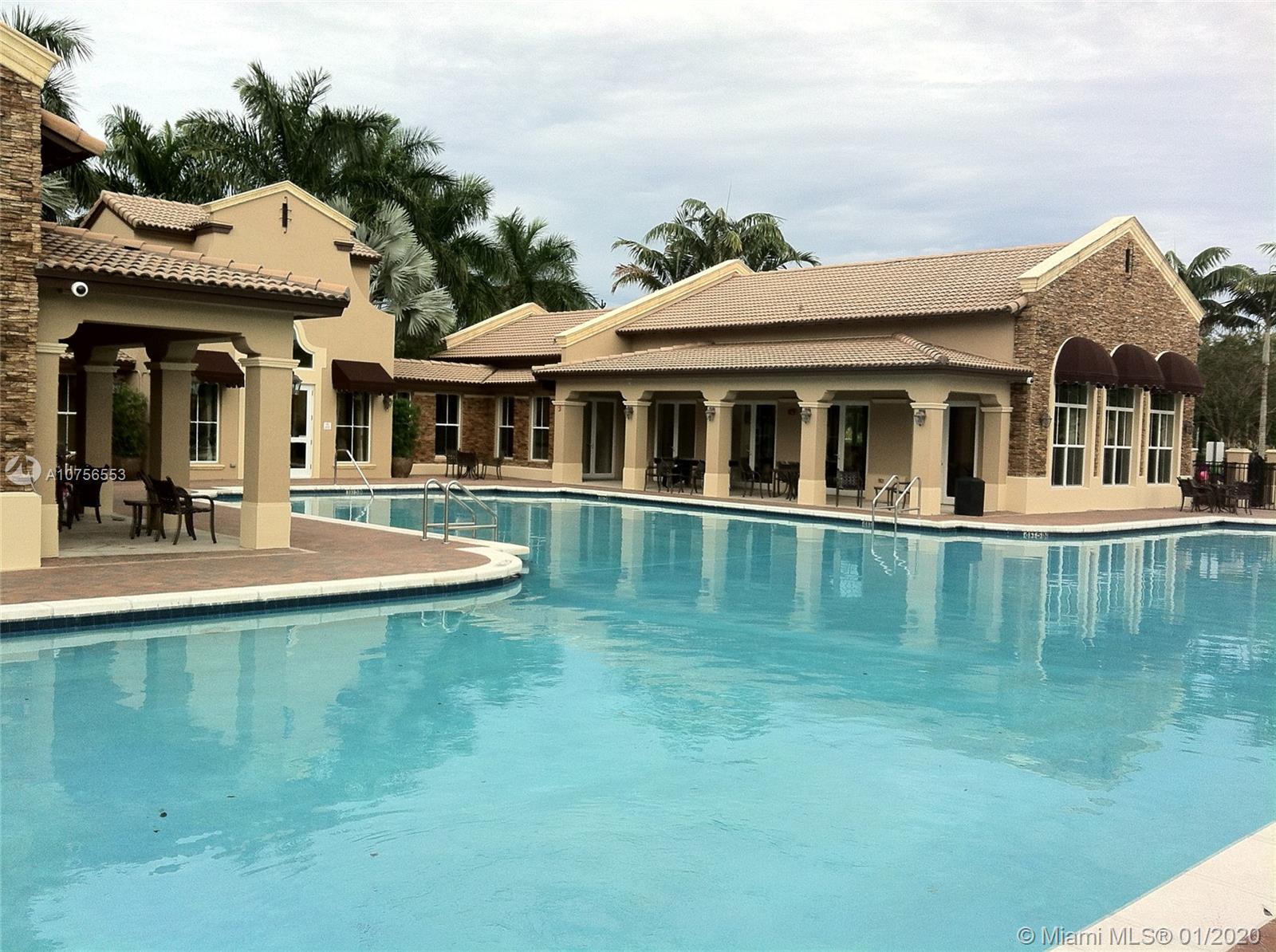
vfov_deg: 40.6
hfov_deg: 52.7
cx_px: 638
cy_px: 476
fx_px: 1288
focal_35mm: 35
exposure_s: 1/308
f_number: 2.8
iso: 80
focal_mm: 3.85
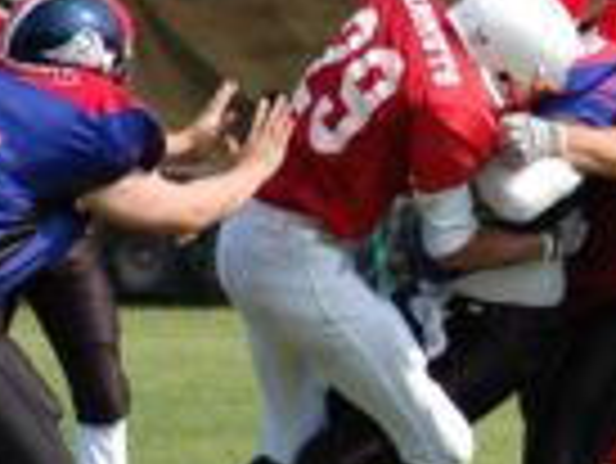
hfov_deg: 3.1
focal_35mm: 643
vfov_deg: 2.3
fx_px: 11445
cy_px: 153
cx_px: 767
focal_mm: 135
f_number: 4.5
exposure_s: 1/1000
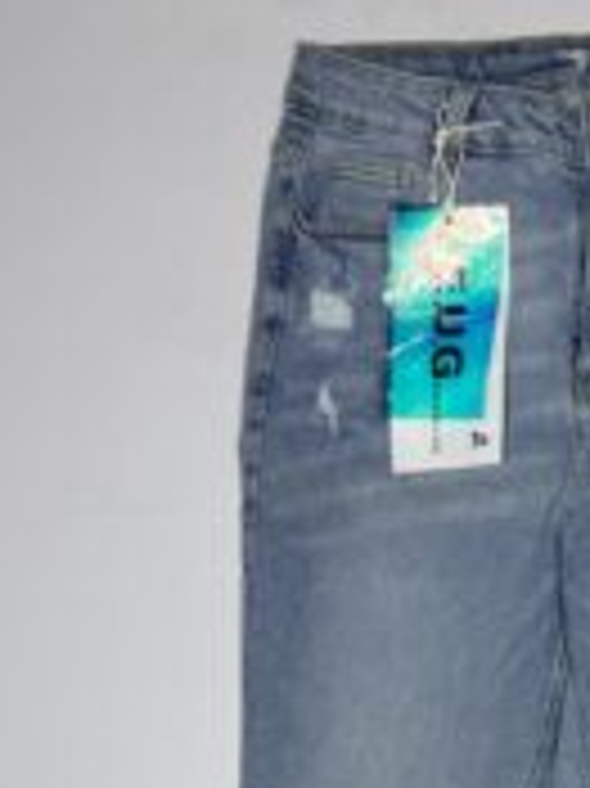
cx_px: 522
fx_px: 1251
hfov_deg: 25.7
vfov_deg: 30.9
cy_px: 883
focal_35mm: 55
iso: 80
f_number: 1.78
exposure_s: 1/333
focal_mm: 6.76
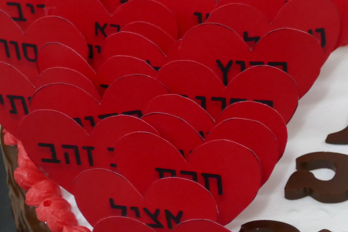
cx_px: 395
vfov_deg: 7.2
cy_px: 221
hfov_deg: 10.7
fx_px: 1836
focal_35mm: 190
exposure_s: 1/40
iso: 1600
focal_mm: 24.3
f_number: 4.5
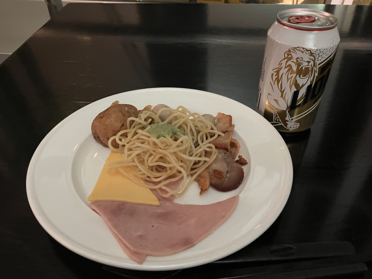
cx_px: 186
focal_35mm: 28
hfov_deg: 63.4
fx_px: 301
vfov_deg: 49.7
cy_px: 140
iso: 500
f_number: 1.8
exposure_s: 1/25
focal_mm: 3.99
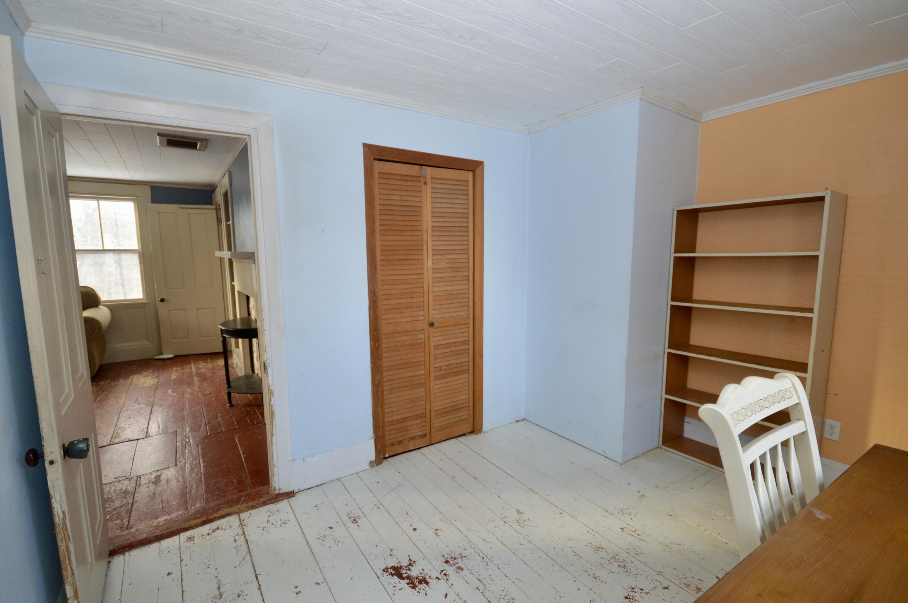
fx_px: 416
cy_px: 302
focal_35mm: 16
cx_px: 454
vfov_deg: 71.9
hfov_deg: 95.0
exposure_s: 1/60
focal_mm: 11
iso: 800
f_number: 4.2
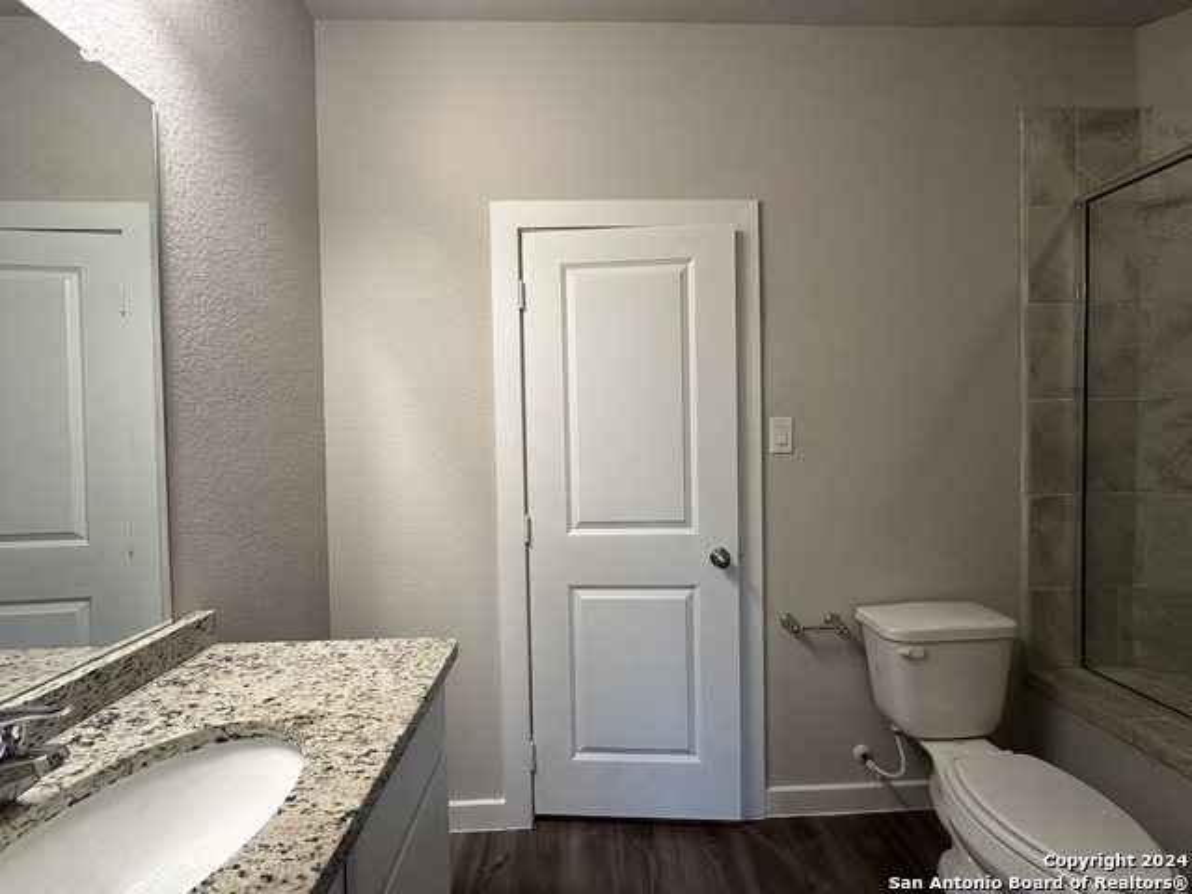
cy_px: 447
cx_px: 596
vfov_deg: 85.7
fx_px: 482
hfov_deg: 102.1
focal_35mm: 14
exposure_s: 1/120
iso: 200
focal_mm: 2.22
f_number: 2.2
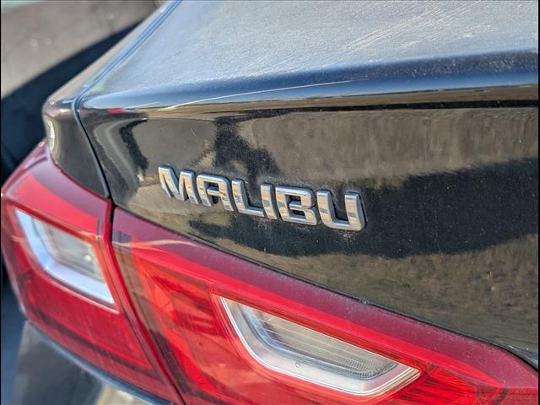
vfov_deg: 29.7
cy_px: 202
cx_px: 270
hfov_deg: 38.9
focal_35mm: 49
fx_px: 764
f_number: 1.68
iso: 28
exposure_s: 1/263
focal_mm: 6.9
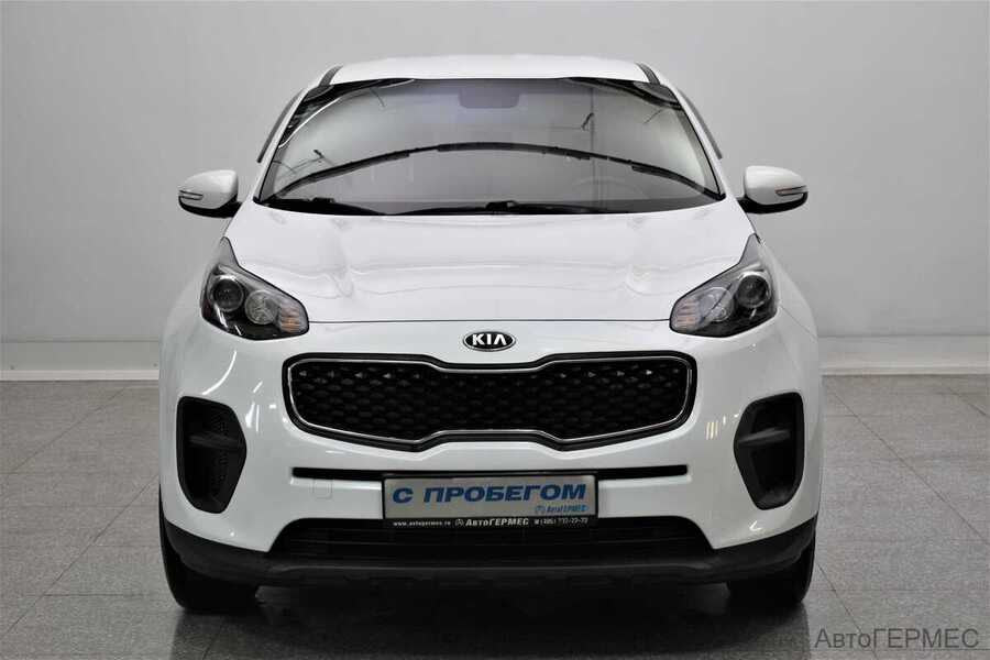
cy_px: 330
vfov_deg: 20.2
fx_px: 1856
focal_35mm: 68
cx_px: 495
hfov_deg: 29.9
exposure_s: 1/40
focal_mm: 45
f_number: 5
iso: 250
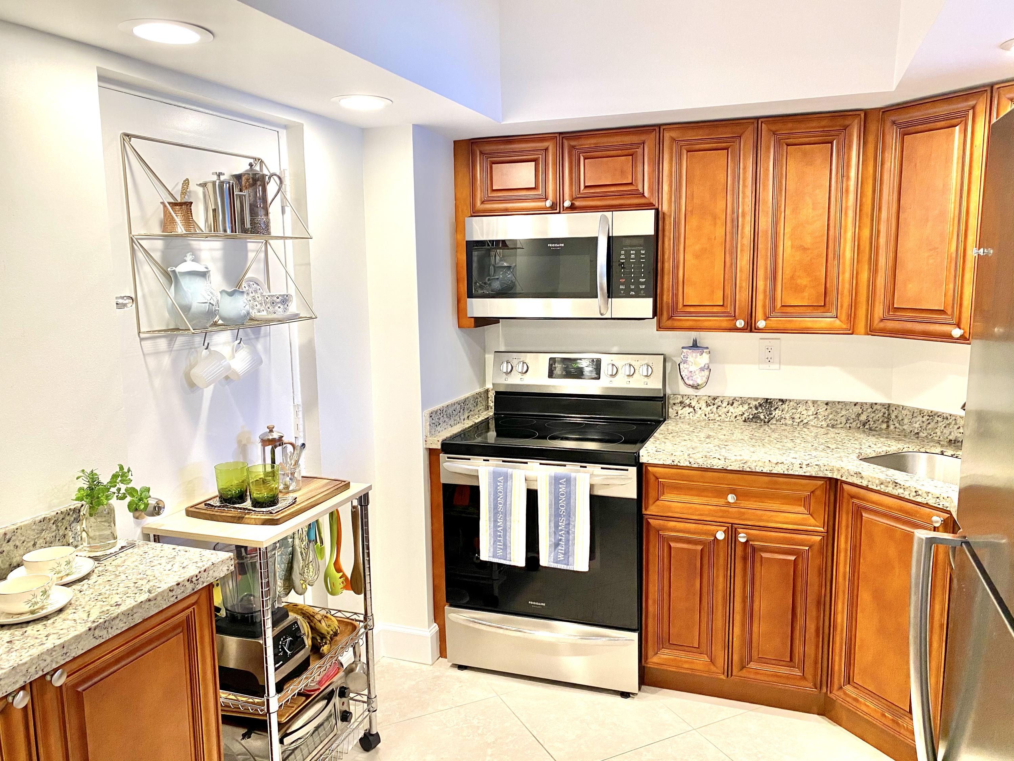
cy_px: 380
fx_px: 762
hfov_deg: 67.3
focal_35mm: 26
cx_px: 507
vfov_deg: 53.1
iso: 80
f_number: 1.8
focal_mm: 4.25
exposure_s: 1/60
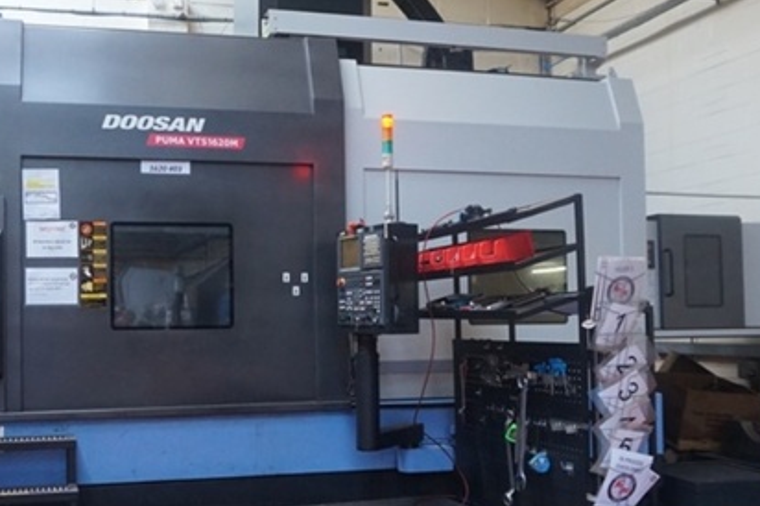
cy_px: 288
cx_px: 265
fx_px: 886
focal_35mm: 42
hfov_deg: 45.8
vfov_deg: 31.8
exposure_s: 1/160
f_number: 4
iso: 1600
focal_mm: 16
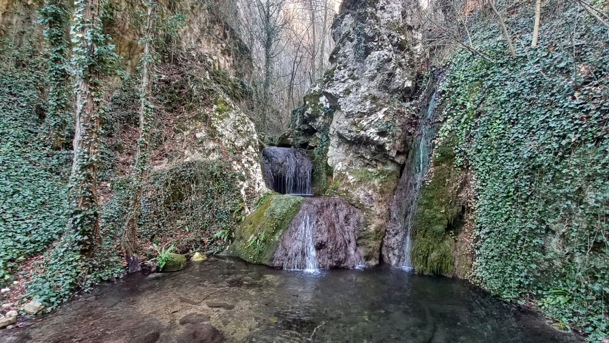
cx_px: 316
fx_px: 242
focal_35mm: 15
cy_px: 200
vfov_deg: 70.0
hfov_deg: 103.0
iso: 125
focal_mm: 1.42
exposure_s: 1/33
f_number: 2.2
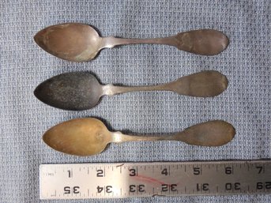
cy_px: 102
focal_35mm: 31
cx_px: 136
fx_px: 243
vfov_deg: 45.4
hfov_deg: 58.4
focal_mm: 5.6
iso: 800
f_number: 3.6
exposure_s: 1/60
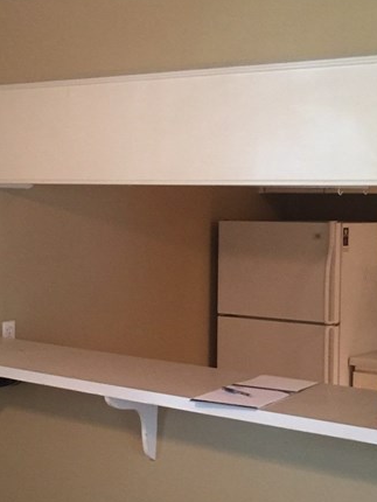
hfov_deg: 21.3
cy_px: 301
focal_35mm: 69
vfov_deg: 28.1
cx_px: 166
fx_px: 1001
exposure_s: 1/15
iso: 125
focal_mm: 4.15
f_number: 2.2
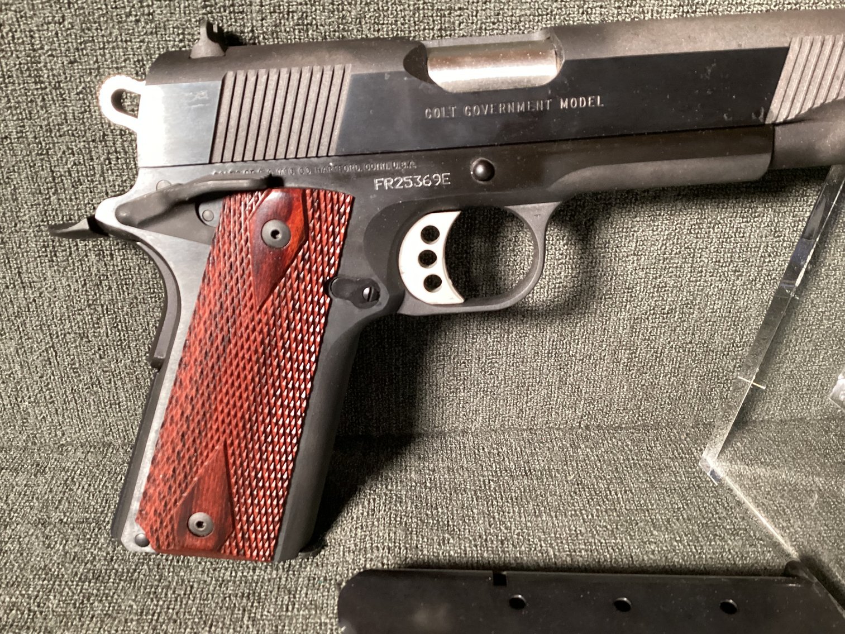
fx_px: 757
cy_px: 317
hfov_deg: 58.3
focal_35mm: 31
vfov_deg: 45.4
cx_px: 422
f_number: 2.4
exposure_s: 1/33
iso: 320
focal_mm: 3.3
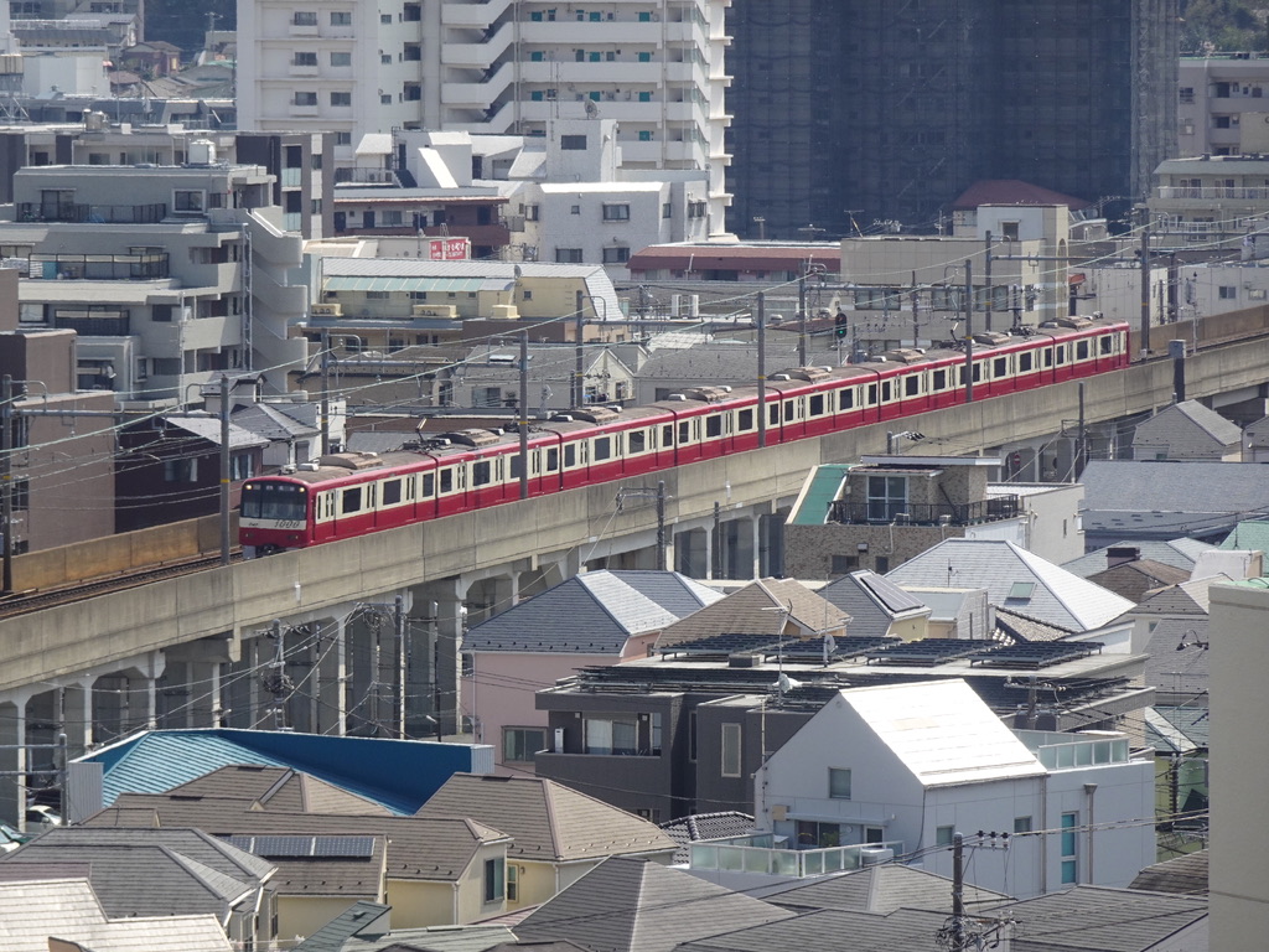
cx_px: 634
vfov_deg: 5.7
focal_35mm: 262
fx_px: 9605
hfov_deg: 7.6
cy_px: 476
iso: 80
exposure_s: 1/320
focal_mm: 42.44
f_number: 6.3
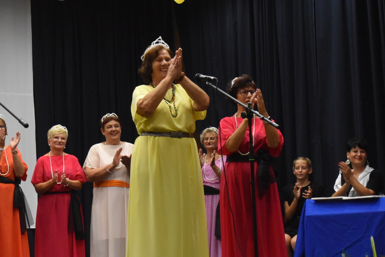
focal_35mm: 104
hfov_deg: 19.5
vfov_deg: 13.2
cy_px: 155
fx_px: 1112
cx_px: 114
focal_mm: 38
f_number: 5
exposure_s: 1/200
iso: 3200
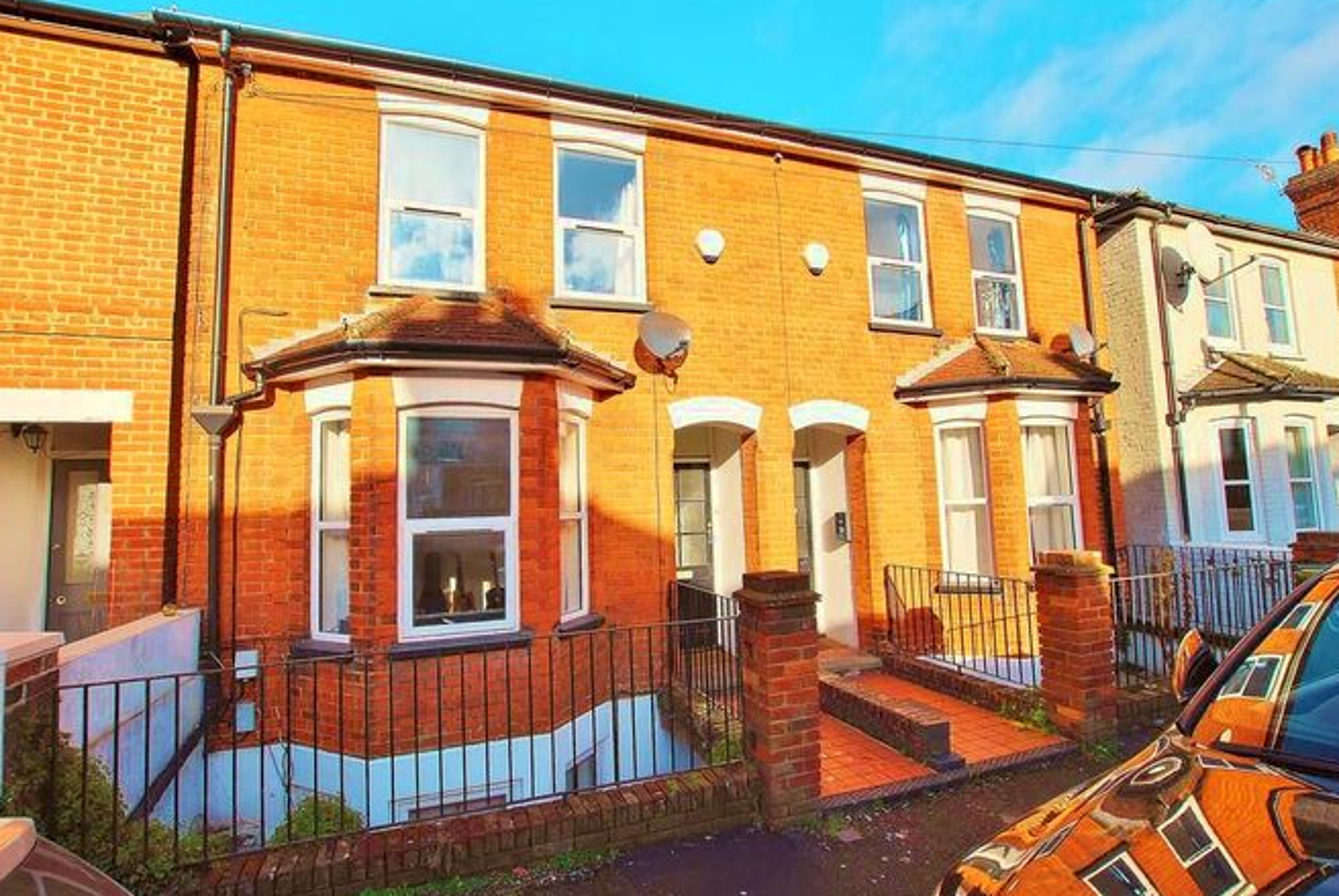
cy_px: 447
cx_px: 663
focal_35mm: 16
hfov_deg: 96.7
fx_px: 596
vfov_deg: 73.9
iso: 100
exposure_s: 1/250
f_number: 8
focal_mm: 10
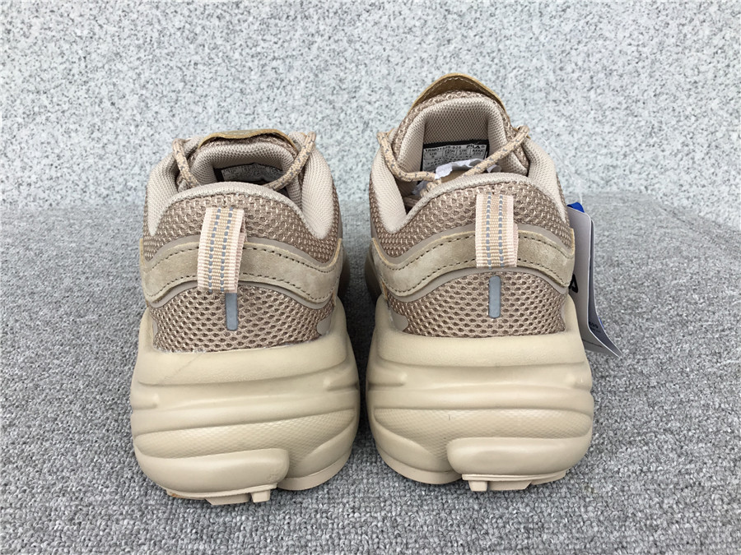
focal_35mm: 31
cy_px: 278
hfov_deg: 58.4
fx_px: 664
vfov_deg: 45.4
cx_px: 370
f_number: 2.4
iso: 32
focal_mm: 3.3
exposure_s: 1/100
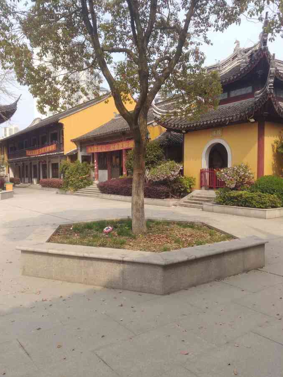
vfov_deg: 63.4
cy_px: 189
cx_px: 146
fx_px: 305
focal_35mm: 28
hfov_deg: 49.7
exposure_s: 1/625
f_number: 2
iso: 100
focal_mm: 3.79
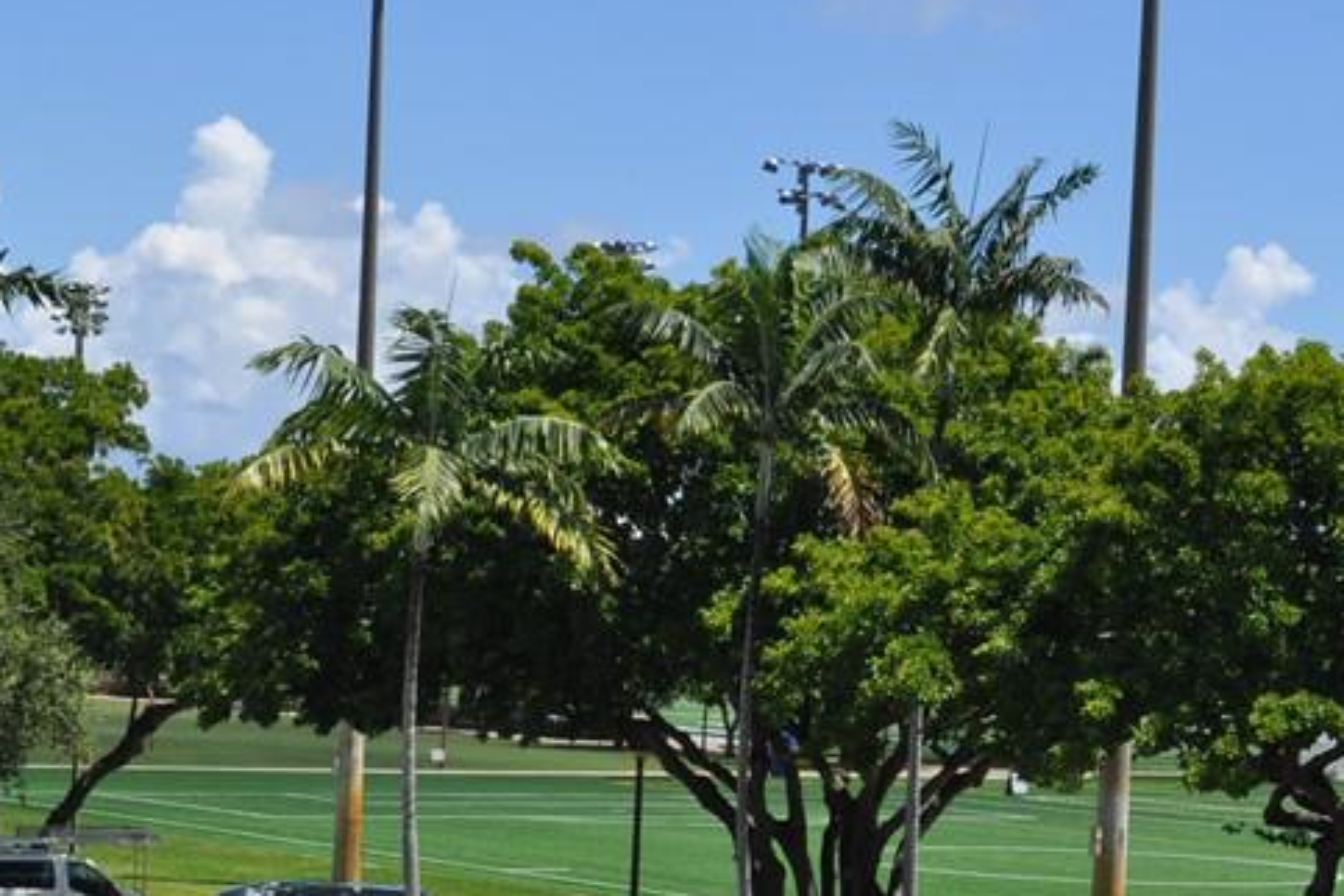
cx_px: 865
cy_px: 771
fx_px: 4032
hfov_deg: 18.9
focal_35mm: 108
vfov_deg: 12.6
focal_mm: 32
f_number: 10
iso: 200
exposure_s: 1/400
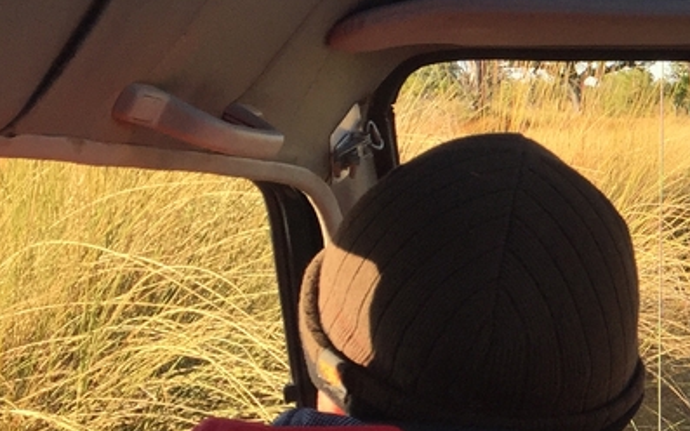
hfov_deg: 18.2
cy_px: 266
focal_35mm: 99
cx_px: 1098
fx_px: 1861
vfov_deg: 13.2
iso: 32
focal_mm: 4.15
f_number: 2.2
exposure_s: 1/590
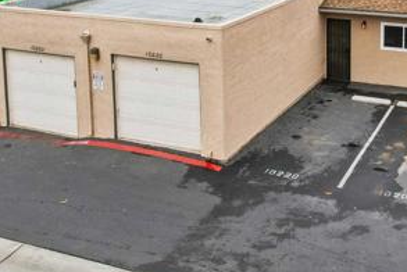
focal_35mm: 48
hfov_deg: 39.8
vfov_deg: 27.1
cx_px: 310
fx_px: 543
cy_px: 26
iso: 120
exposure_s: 1/1500
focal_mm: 8.4
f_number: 2.8
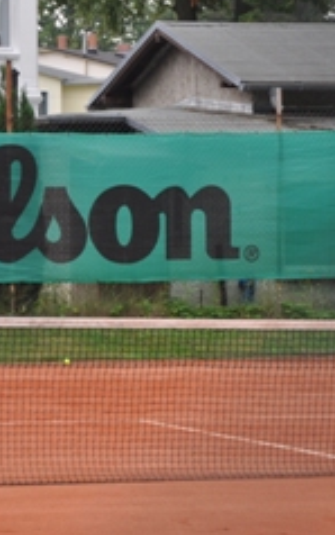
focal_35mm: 216
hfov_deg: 6.1
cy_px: 232
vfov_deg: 9.7
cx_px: 92
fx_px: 3151
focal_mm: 75
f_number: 6.3
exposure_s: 1/160
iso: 200
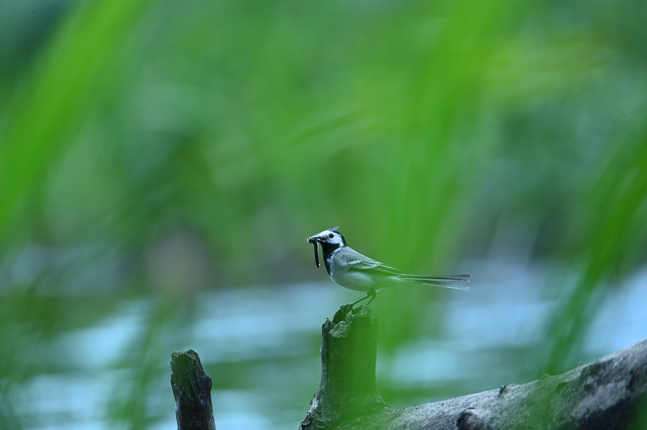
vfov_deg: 2.7
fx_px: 8980
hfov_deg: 4.1
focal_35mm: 500
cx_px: 324
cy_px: 215
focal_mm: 500
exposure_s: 1/100
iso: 180
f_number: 6.7
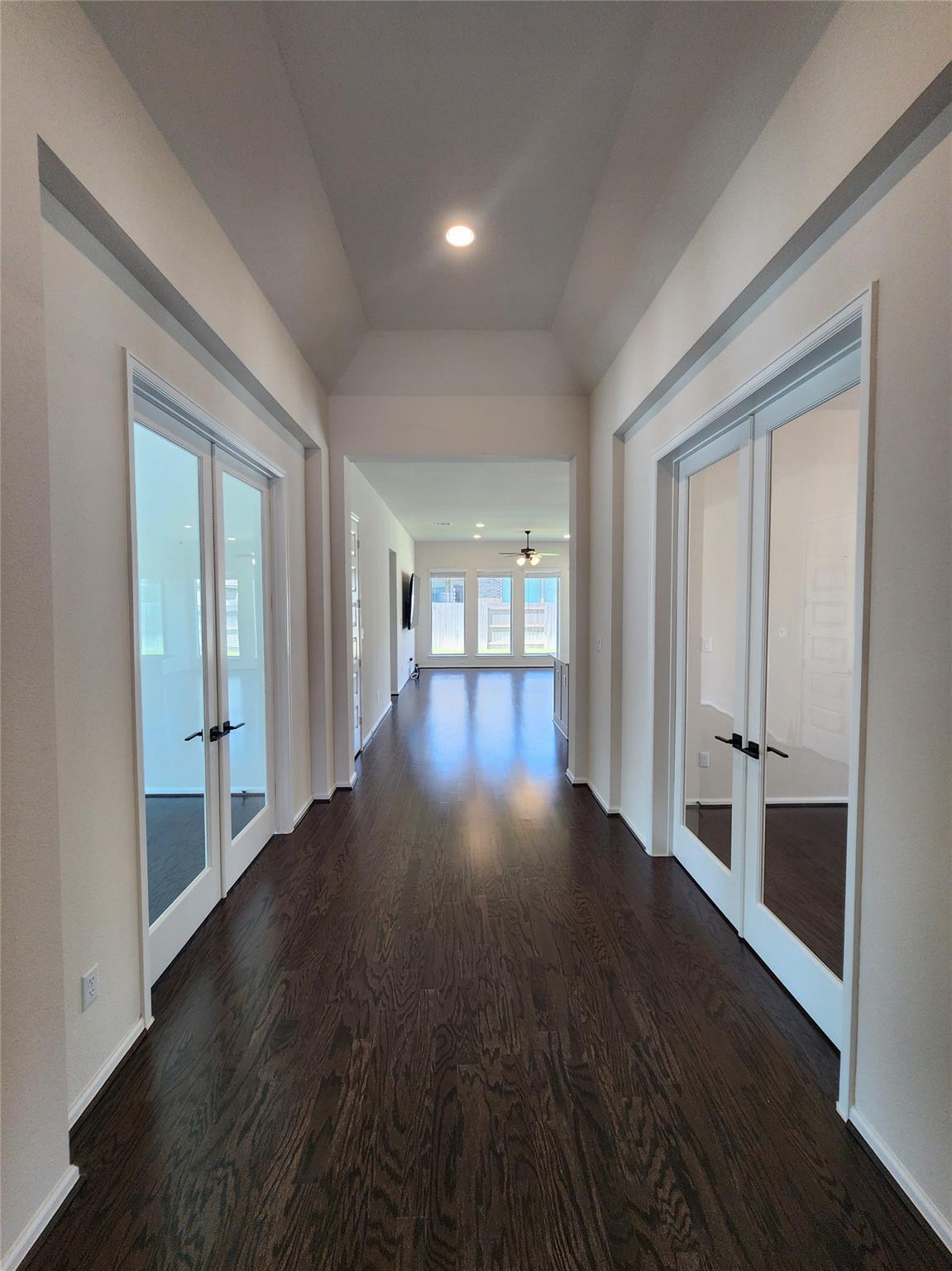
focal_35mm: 13
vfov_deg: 106.2
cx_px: 476
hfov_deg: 89.9
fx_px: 477
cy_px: 636
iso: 100
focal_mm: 2.2
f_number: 2.2
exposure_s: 1/60.2
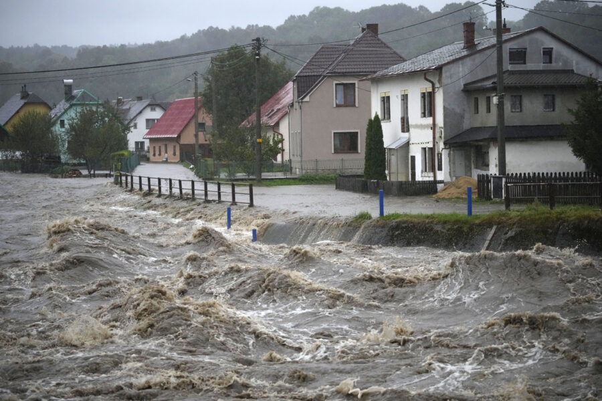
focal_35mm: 100
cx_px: 301
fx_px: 1672
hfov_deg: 20.4
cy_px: 200
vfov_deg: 13.7
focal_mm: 100
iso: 3200
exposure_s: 1/1000
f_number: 4.5
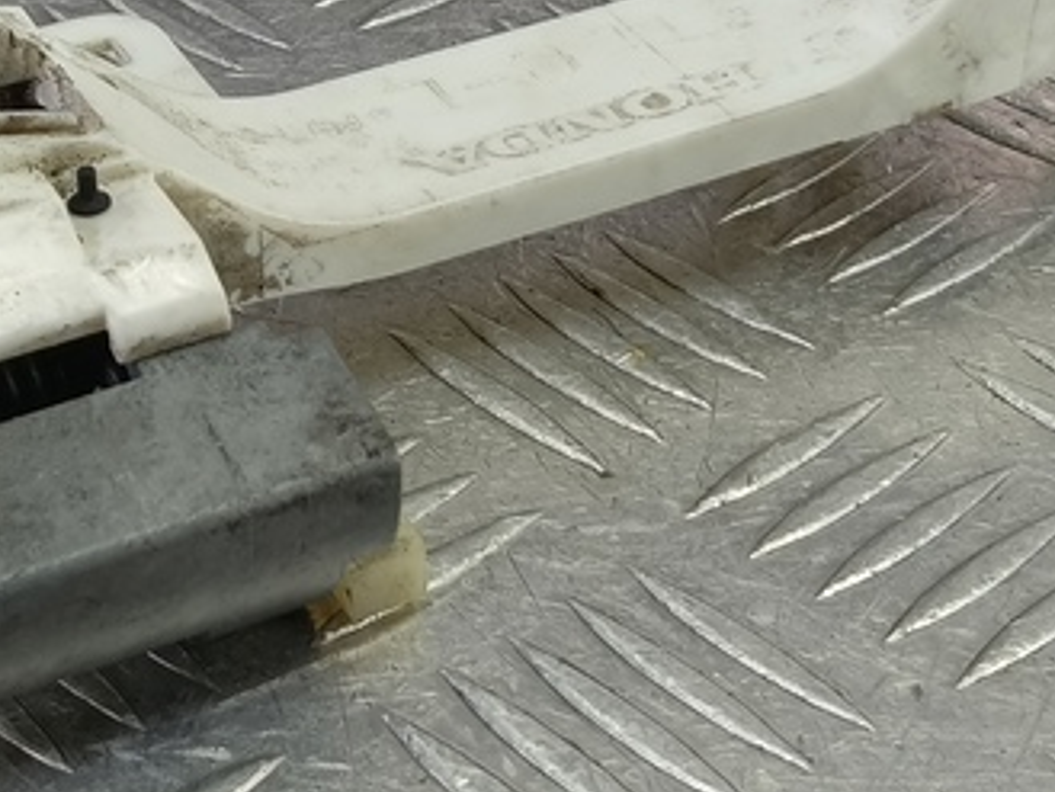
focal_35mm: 84
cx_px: 295
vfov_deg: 17.4
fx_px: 2561
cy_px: 115
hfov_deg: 23.1
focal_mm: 4.11
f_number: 1.6
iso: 106
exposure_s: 1/50
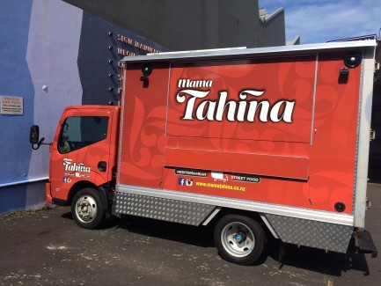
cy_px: 143
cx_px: 190
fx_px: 319
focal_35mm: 29
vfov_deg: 48.2
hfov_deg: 61.6
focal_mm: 4.15
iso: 32
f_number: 2.2
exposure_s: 1/2933
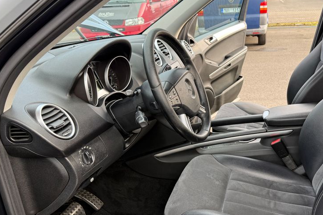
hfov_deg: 53.1
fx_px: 314
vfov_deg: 37.6
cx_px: 221
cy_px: 136
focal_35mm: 35
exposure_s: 1/273
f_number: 1.78
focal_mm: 6.76
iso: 80
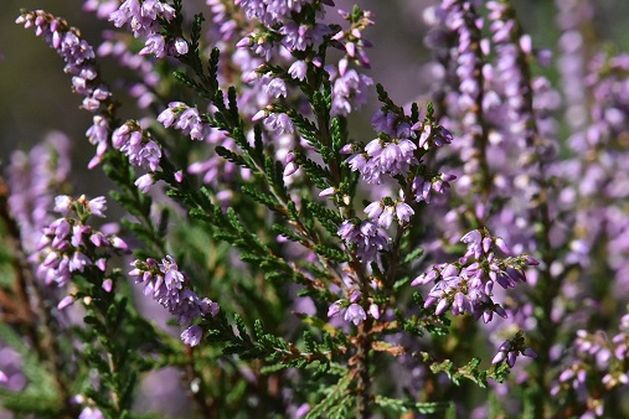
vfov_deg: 1.5
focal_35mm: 888
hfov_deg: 2.3
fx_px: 15514
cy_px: 219
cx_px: 355
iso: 1000
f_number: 13
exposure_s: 1/1250
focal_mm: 500
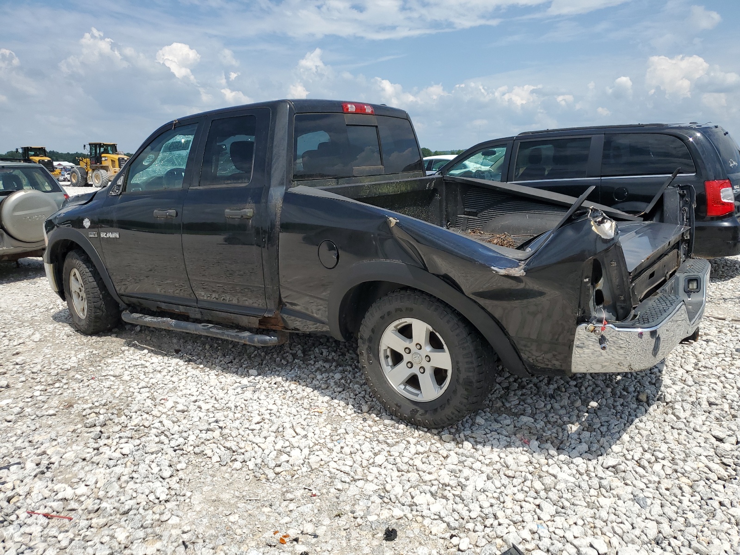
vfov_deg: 53.1
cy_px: 278
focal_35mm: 26
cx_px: 370
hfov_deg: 67.3
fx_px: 556
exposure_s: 1/5000
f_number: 1.5
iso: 50
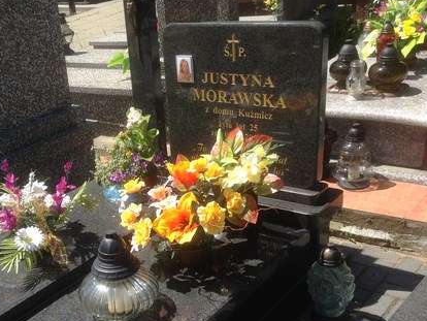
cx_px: 116
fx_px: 629
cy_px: 226
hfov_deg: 36.7
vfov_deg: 28.3
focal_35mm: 51
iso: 50
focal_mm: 4.12
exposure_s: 1/1085
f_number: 2.4
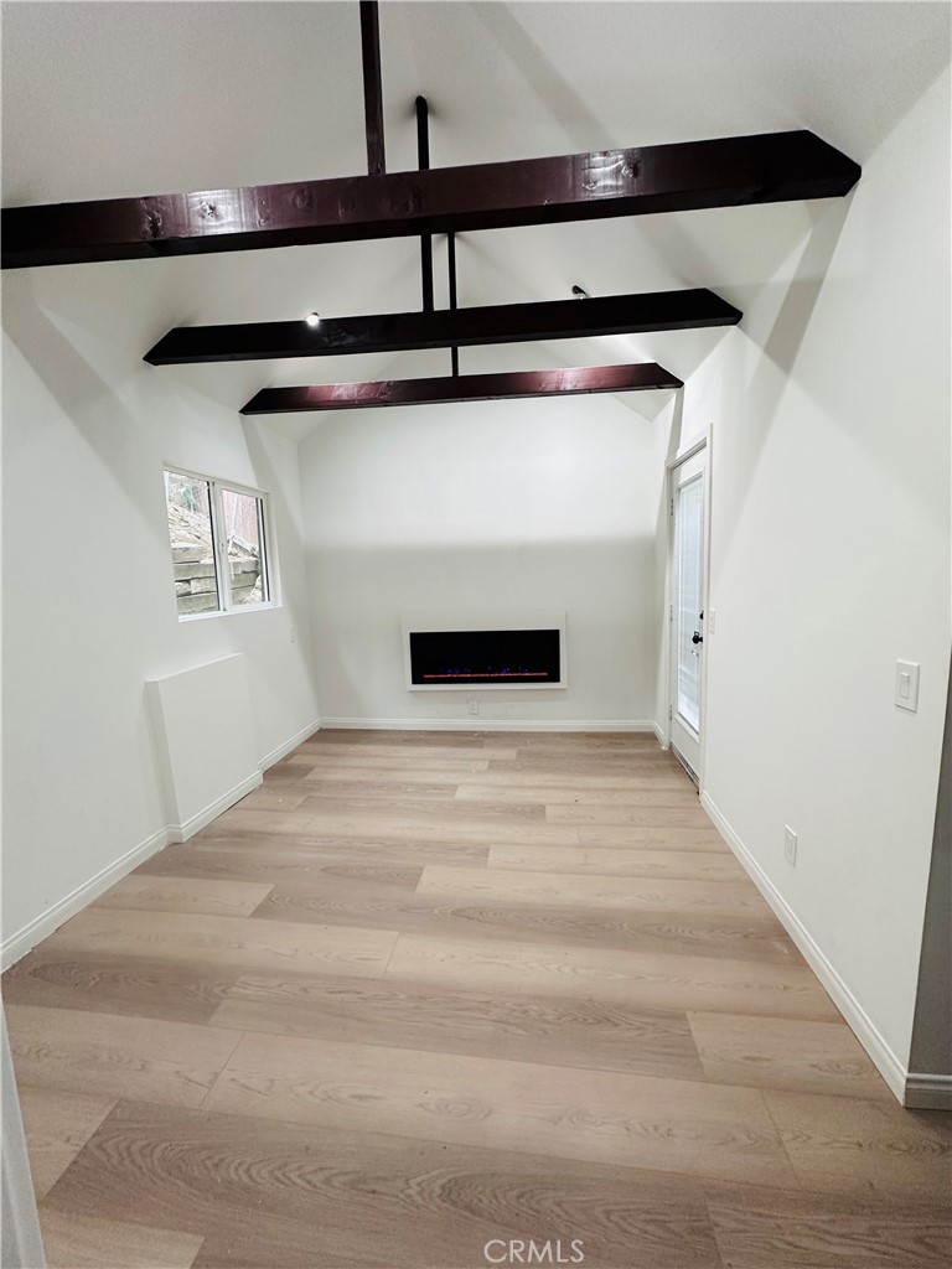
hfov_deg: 85.7
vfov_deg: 102.1
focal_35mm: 14
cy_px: 634
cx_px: 476
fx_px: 513
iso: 200
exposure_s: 1/60
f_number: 2.2
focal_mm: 2.22
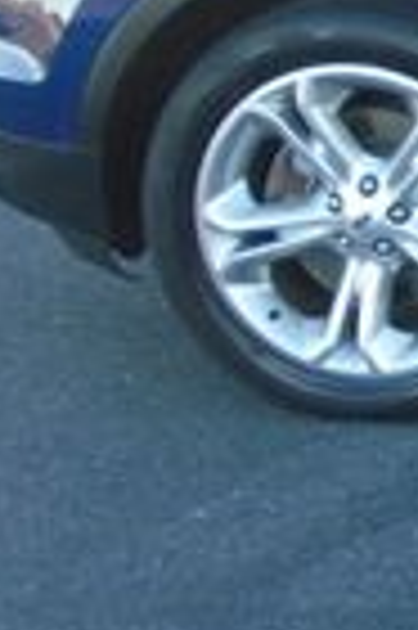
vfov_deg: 16.2
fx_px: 2165
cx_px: 1312
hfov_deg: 8.8
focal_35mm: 124
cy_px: 14
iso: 100
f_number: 3.2
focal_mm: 4.6
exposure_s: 1/100
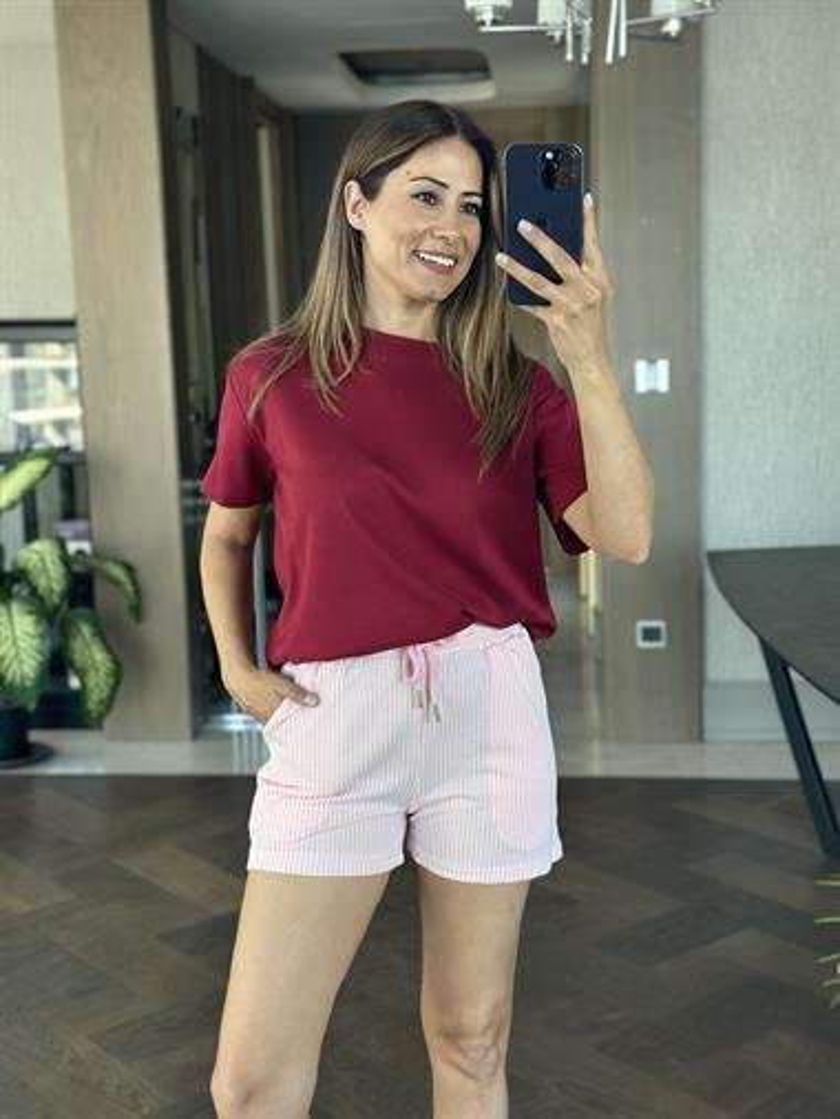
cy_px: 560
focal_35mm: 48
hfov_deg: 30.3
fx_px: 1552
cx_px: 420
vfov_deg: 39.6
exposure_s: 1/73
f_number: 1.78
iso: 125
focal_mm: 6.86
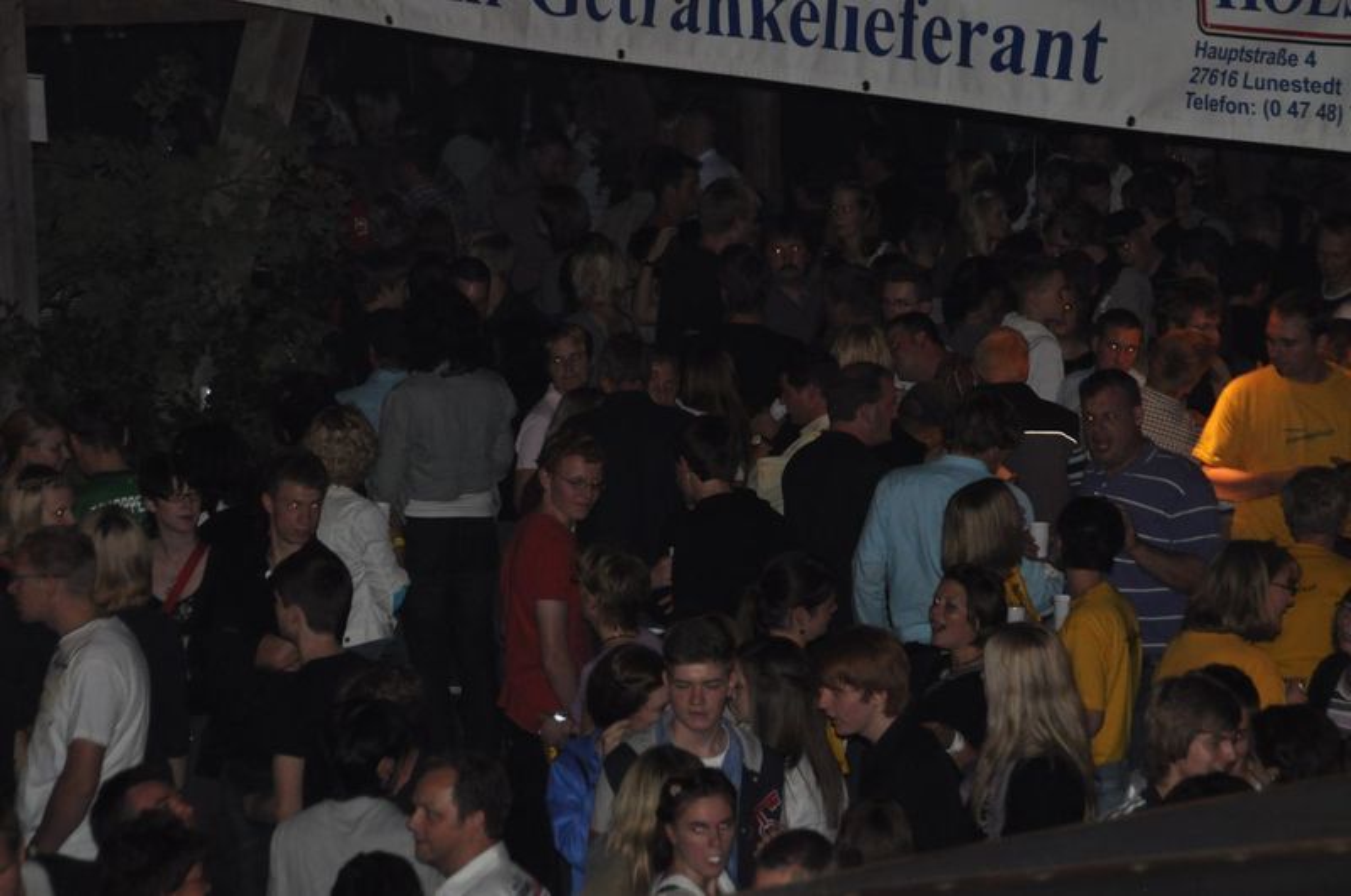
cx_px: 676
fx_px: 5621
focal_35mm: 150
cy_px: 448
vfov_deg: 9.1
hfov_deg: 13.7
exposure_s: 1/60
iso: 800
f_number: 5.6
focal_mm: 100
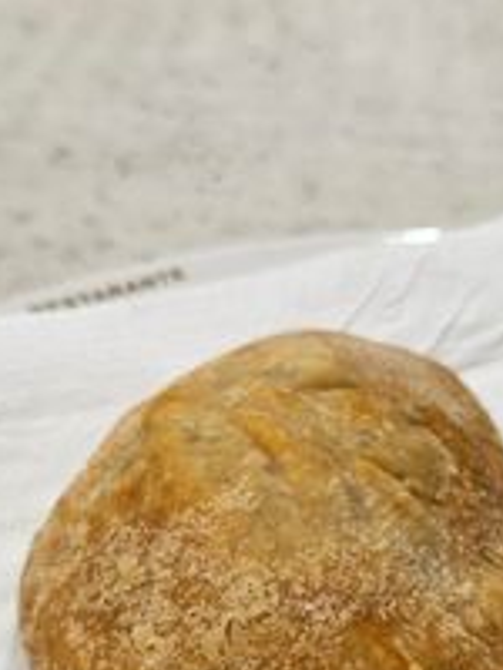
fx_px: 949
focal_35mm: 49
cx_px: 302
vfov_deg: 37.8
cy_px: 513
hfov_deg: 29.6
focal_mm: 5.4
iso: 100
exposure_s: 1/100
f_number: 1.8
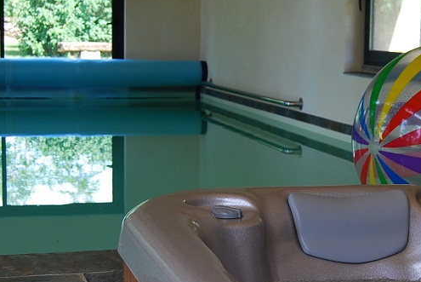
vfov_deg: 15.0
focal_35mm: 91
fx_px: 1065
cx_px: 341
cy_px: 171
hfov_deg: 22.0
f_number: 4.5
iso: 200
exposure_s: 1/80
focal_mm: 30
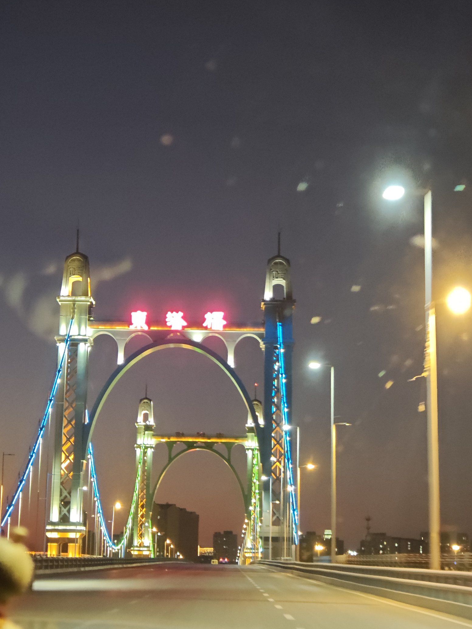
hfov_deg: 18.7
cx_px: 219
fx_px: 1437
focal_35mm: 79
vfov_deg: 24.7
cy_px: 256
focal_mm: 9
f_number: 2
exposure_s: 1/16.7
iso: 1600
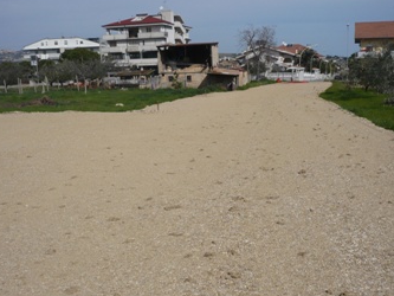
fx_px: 478
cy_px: 174
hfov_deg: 44.8
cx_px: 201
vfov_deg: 34.3
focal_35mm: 42
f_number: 8
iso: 100
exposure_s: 1/500
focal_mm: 5.8
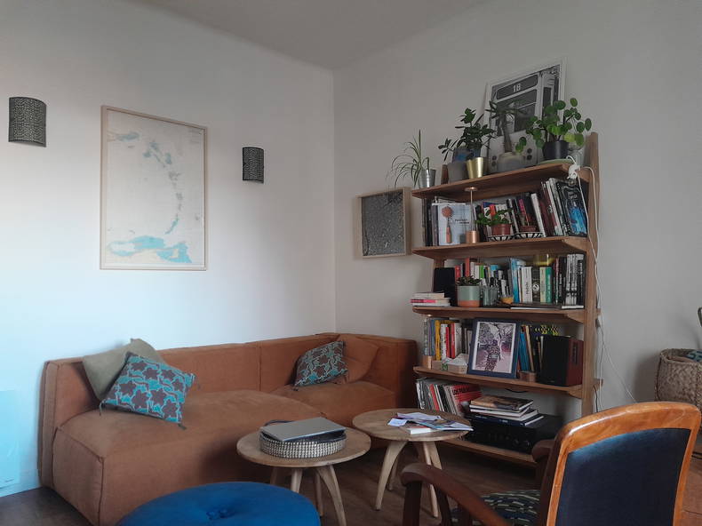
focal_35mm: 27
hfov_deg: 65.3
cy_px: 263
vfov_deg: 51.3
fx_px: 547
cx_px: 351
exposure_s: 1/33
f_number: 1.8
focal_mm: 4
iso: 400
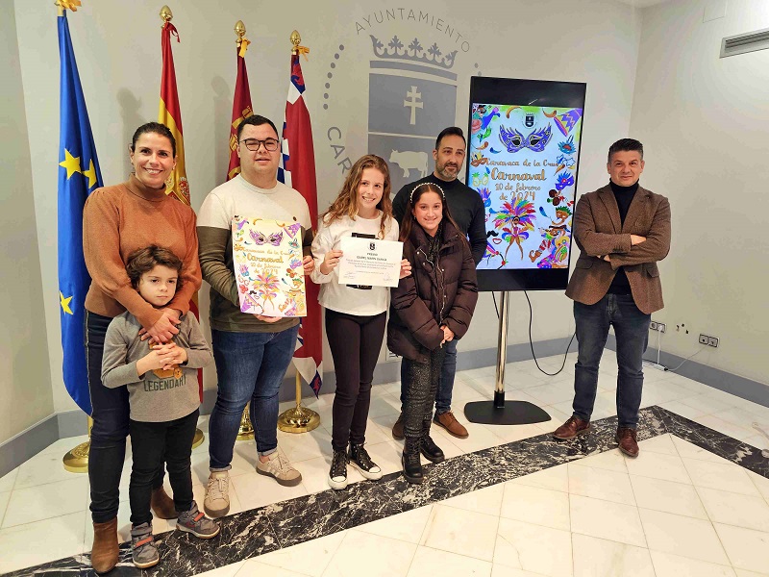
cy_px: 288
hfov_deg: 73.9
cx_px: 384
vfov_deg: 58.9
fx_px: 511
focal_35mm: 23
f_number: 1.7
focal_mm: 6.3
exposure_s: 1/100
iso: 100
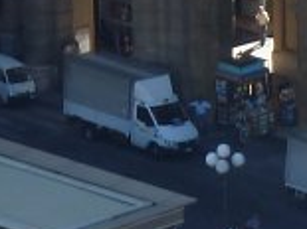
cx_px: 755
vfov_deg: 1.9
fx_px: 6974
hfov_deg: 2.5
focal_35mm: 787
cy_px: -154
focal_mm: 19.5
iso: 80
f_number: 4.4
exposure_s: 1/125
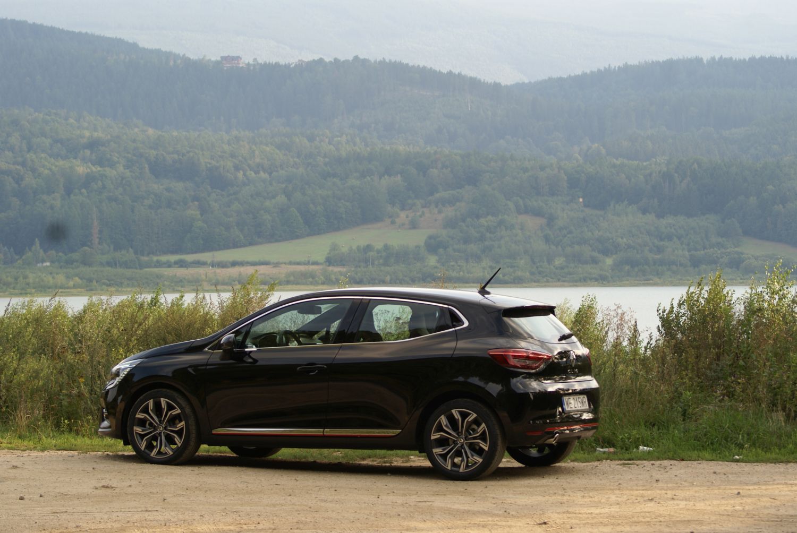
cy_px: 266
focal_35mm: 112
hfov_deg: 18.2
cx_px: 398
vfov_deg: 12.2
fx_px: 2493
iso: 100
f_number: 5.6
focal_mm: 75
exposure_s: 1/125
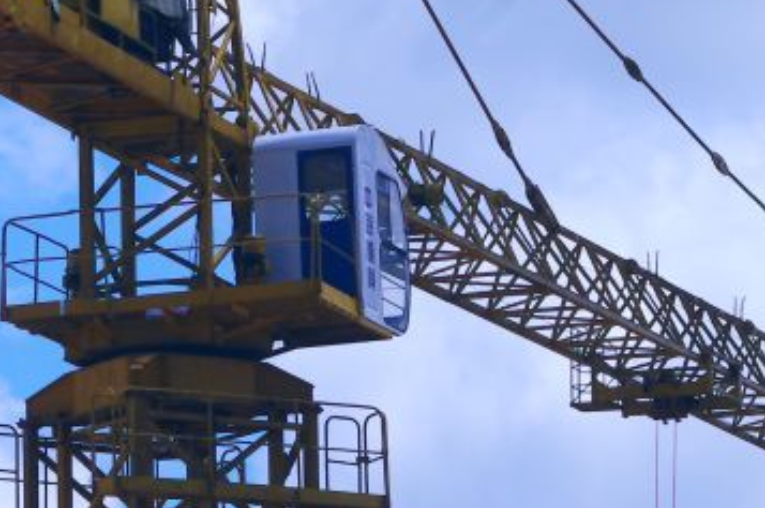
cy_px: 193
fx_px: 7130
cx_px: 369
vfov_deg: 4.1
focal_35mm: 336
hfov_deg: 6.1
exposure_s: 1/500
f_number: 11
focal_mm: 77.5
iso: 200
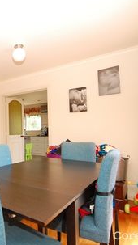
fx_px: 175
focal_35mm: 27
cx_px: -9
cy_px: 122
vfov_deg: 70.3
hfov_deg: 37.1
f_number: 5.6
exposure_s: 1/100
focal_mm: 11
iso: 800
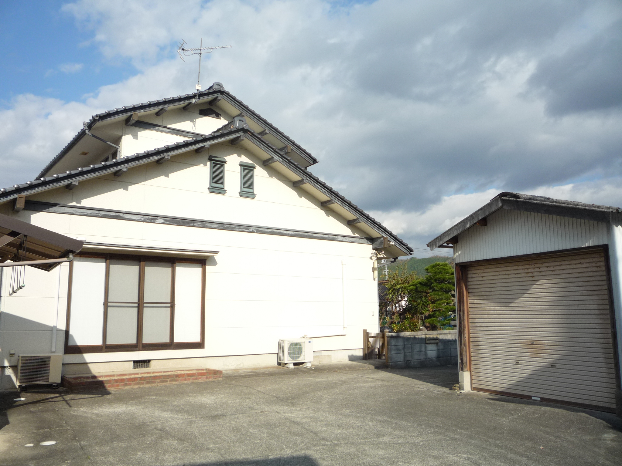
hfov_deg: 60.0
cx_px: 311
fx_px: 539
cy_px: 233
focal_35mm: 30
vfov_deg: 46.8
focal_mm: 5.2
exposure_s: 1/1000
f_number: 3.3
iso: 100
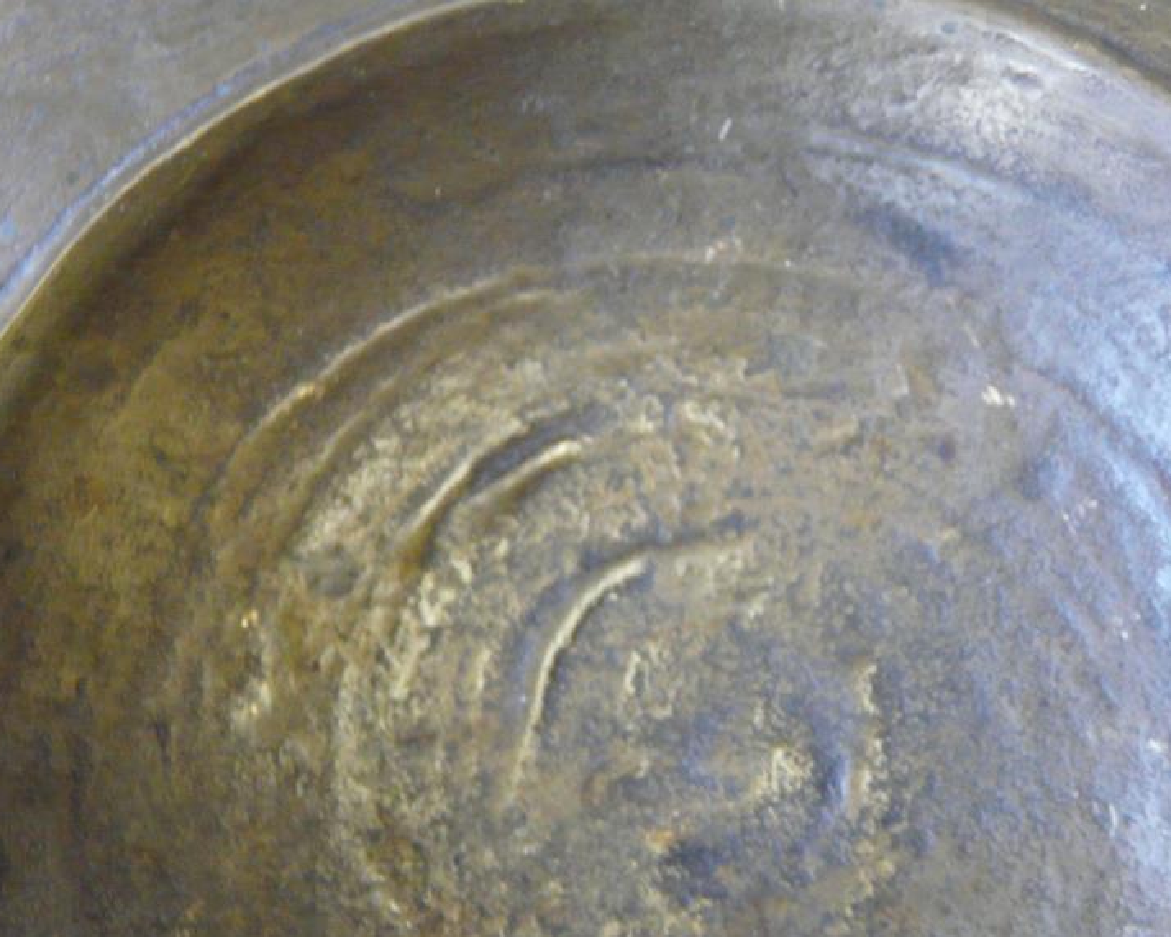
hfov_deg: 29.9
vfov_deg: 24.2
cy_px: 471
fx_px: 2183
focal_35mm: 63
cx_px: 735
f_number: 3.2
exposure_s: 1/15
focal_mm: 7.4
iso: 400
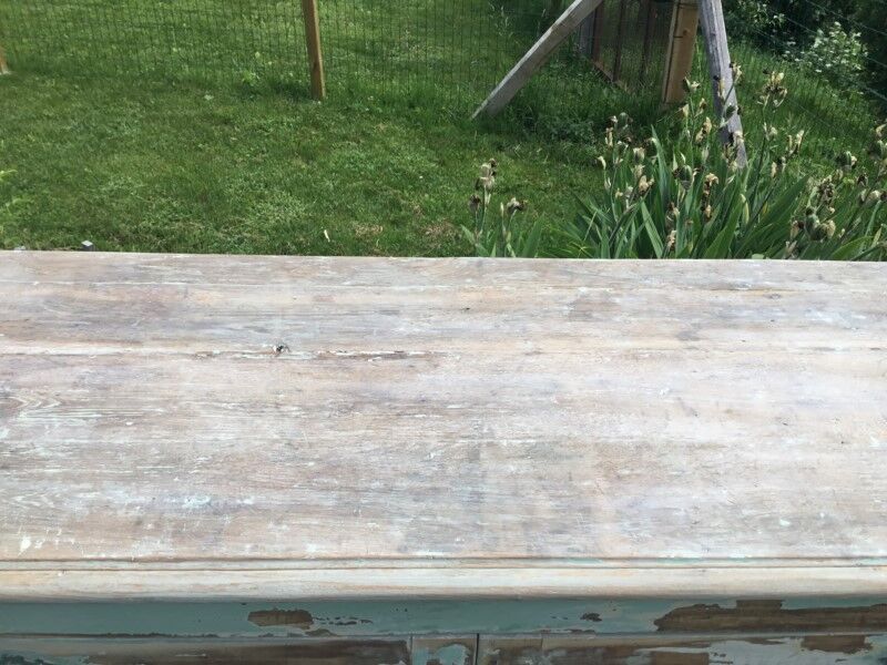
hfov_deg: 58.4
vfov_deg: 45.4
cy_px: 332
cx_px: 444
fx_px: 794
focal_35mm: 31
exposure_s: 1/947
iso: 25
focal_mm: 3.3
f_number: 2.4
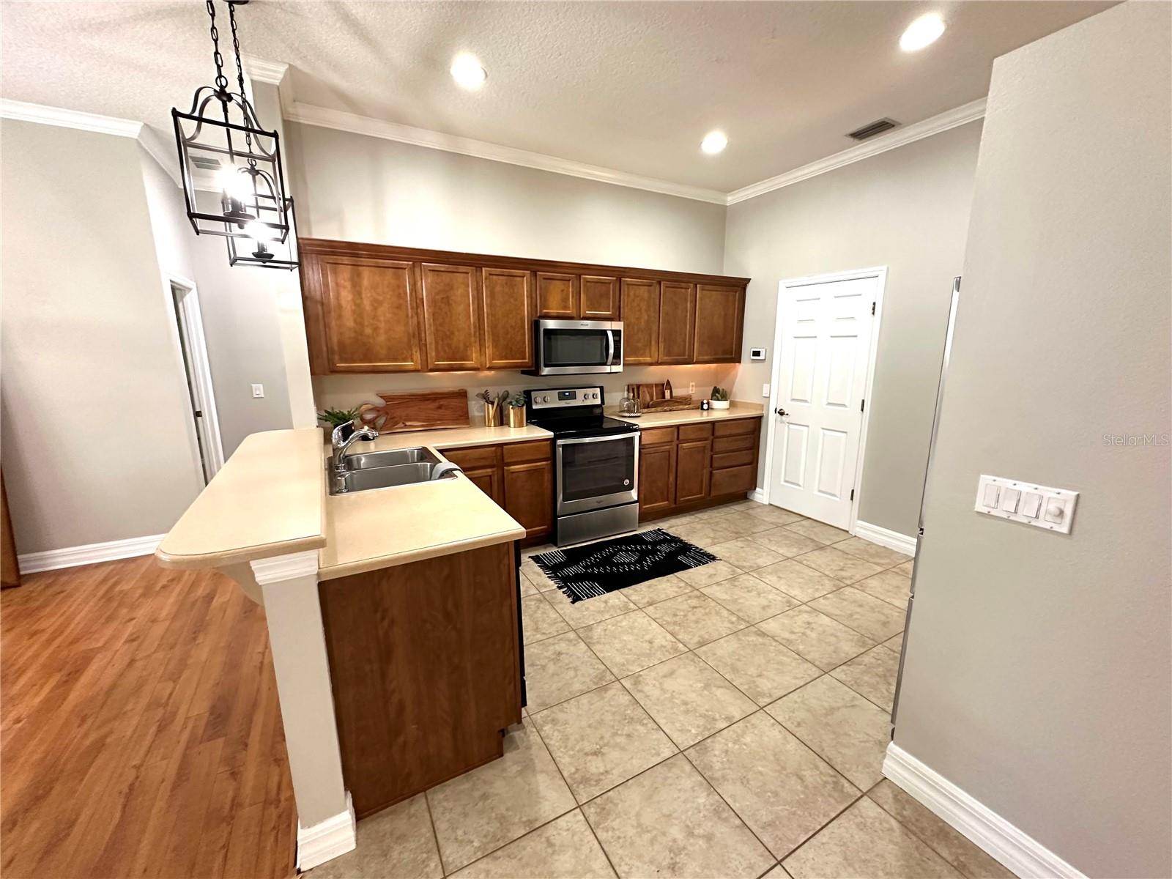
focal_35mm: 14
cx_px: 586
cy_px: 440
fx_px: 474
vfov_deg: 85.7
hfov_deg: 102.1
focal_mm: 2.22
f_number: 2.2
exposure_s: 1/60
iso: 320
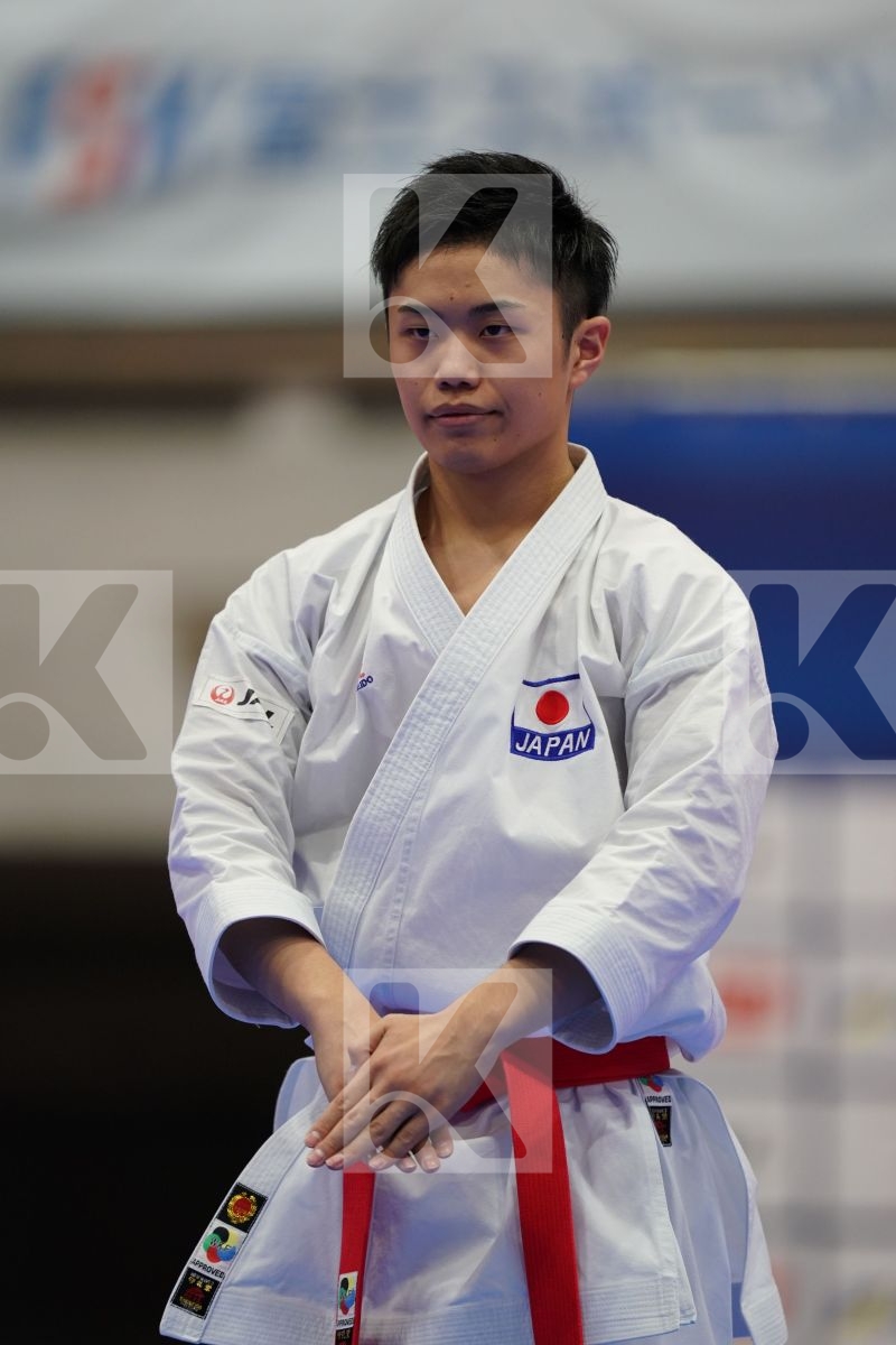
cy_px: 672
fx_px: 14932
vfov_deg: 5.2
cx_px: 448
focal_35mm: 400
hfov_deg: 3.4
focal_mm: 400
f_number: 2.8
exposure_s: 1/500
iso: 1600
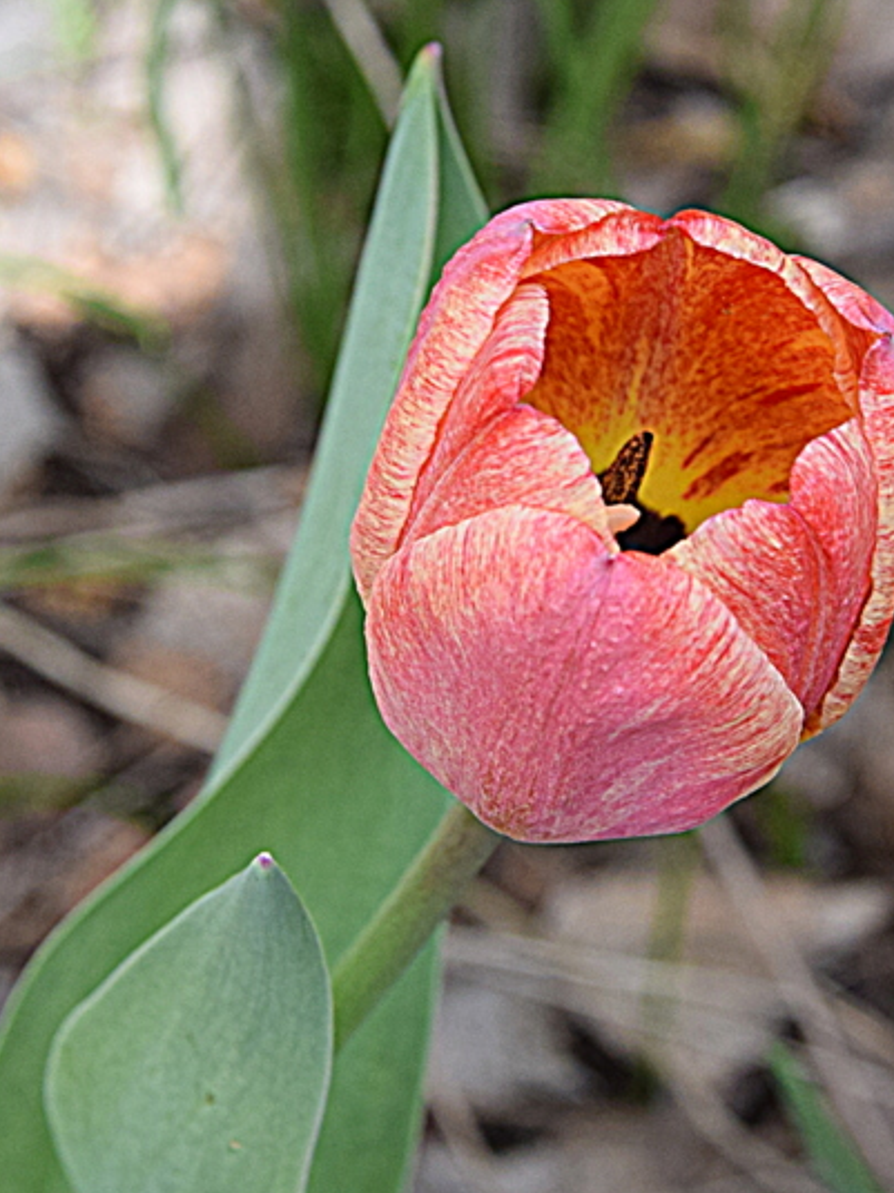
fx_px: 3720
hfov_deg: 13.7
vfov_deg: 18.2
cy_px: 667
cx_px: 514
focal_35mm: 108
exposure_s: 1/250
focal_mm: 50
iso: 400
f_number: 8
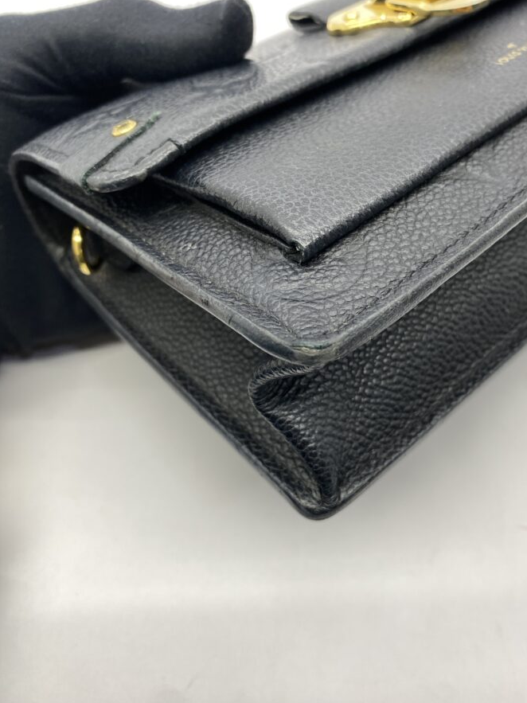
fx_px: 589
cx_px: 304
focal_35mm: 29
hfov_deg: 48.0
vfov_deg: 61.7
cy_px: 341
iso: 50
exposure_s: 1/100
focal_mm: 4.25
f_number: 1.8
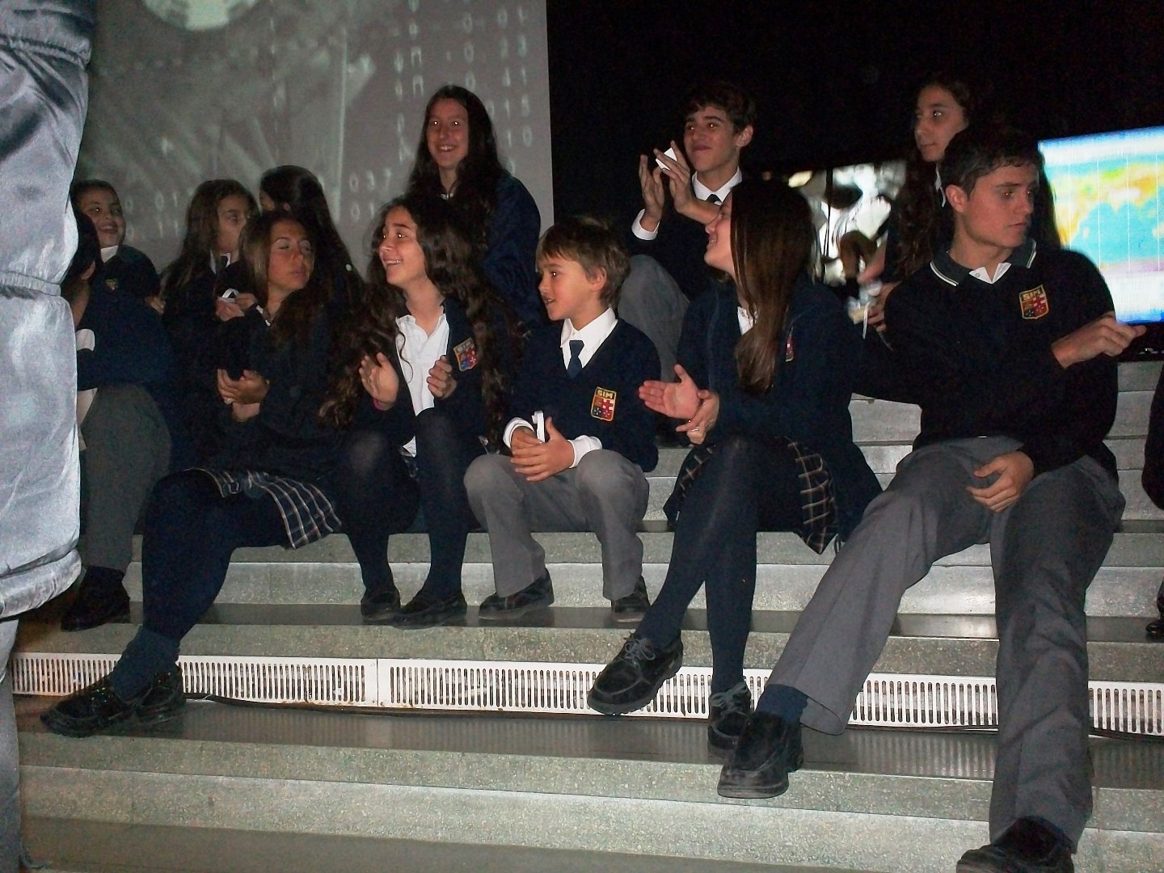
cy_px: 436
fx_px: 1278
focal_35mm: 38
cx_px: 582
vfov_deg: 37.7
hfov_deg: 49.0
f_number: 4.5
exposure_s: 1/30
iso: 250
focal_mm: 6.3
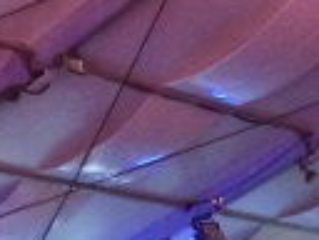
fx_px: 1428
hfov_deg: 12.5
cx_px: 339
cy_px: 458
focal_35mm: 155
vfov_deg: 9.1
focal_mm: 4.12
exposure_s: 1/20
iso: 400
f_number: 2.4
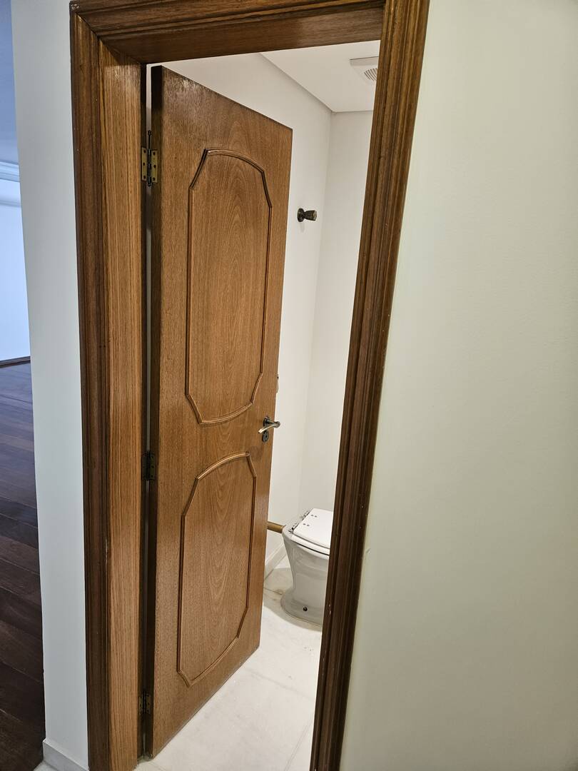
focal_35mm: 23
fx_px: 512
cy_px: 386
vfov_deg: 73.9
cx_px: 289
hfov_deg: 58.9
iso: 250
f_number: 1.8
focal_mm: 5.4
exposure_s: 1/120
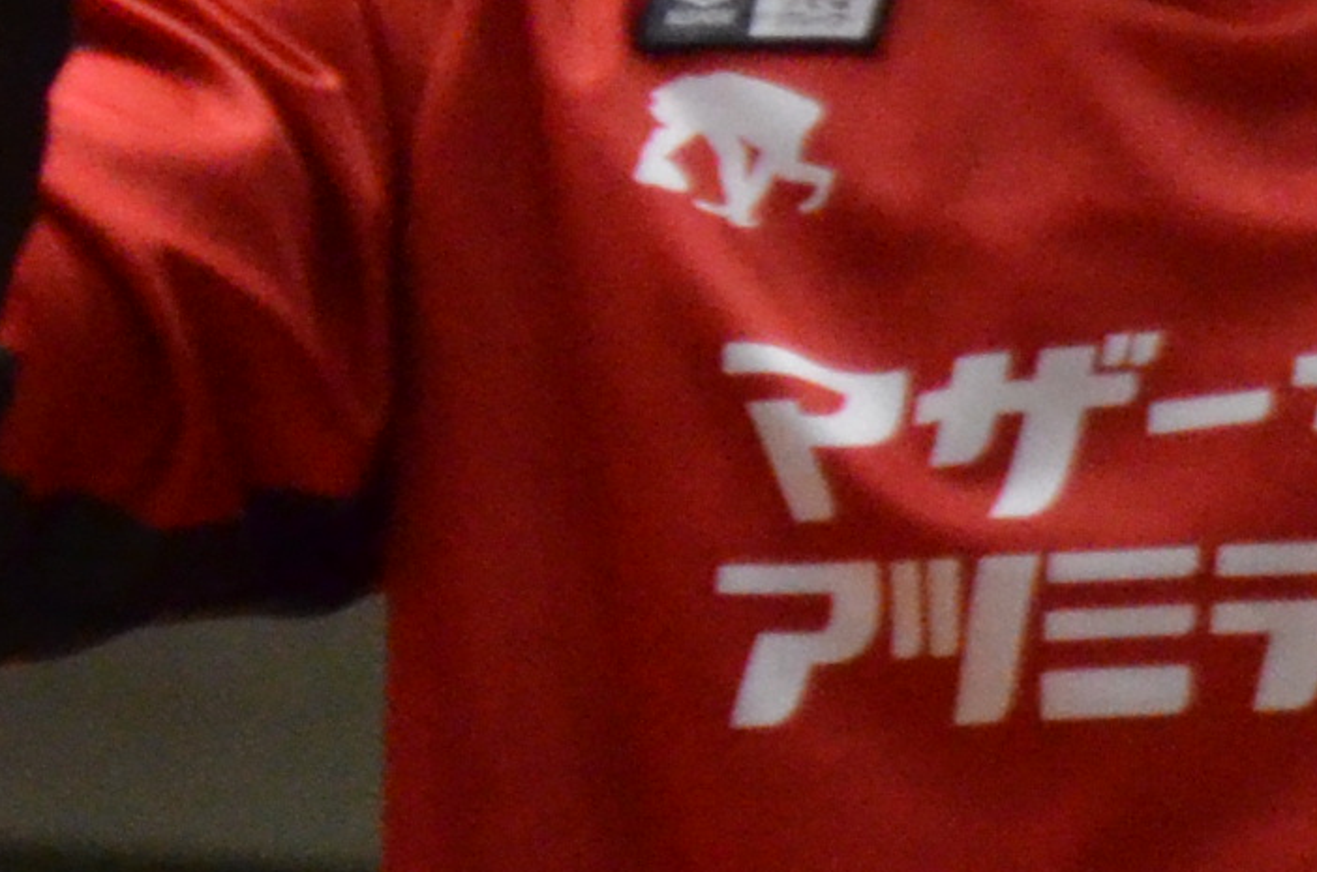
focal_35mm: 580
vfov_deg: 2.4
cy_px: 870
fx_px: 21157
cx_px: 4405
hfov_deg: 3.5
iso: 2500
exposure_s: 1/320
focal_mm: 55
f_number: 4.5
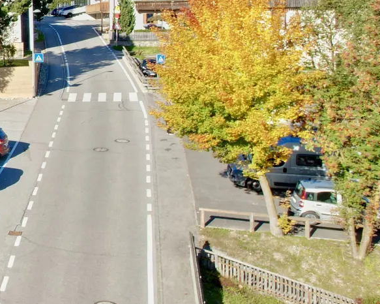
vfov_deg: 22.0
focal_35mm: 68
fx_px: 765
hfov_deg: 21.5
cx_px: -244
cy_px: 32
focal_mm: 8.38
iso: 100
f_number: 2.8
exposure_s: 1/1000
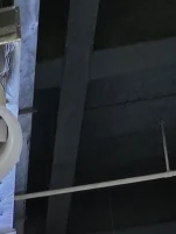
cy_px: 714
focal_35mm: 93
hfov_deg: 14.4
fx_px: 630
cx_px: -122
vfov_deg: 11.3
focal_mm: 2.2
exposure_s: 1/50
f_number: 2.2
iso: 100
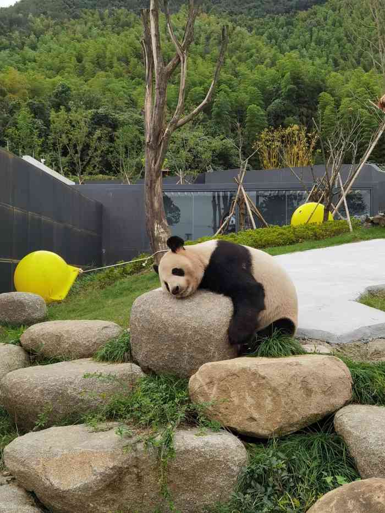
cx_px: 192
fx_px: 712
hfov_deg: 30.3
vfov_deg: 39.7
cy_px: 256
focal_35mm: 48
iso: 50
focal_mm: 6.71
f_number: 1.9
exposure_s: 1/1000
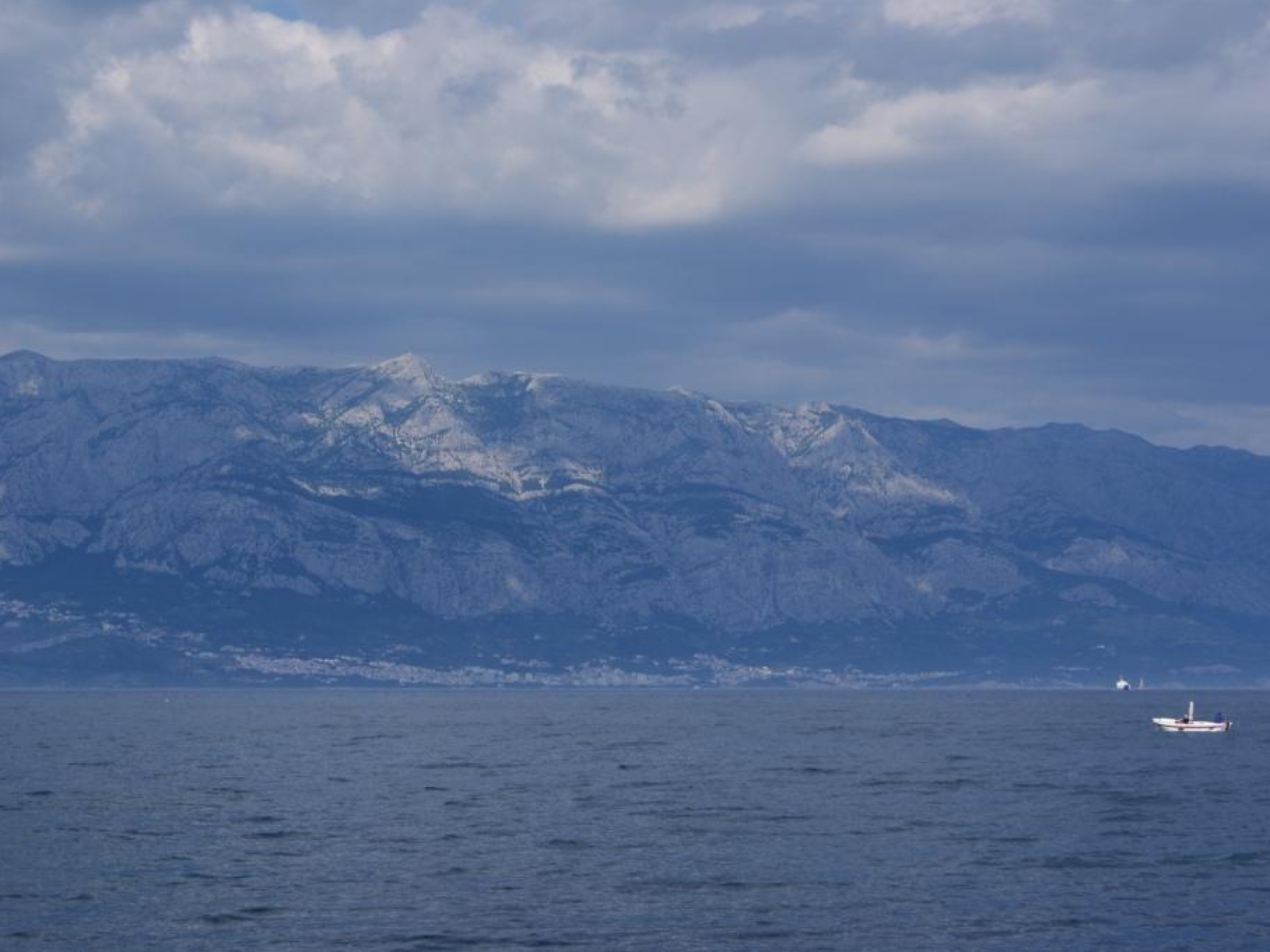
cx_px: 692
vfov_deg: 16.5
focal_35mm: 90
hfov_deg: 21.9
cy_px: 476
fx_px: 3285
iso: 100
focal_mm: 55
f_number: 13
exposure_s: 1/200
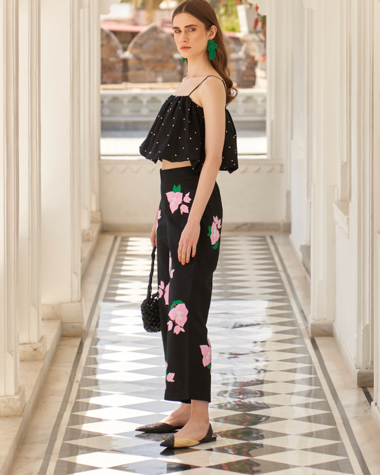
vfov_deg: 16.1
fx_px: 1672
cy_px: 197
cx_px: 191
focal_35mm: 119
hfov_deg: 13.0
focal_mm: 70
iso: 50
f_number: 2.8
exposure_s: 1/640
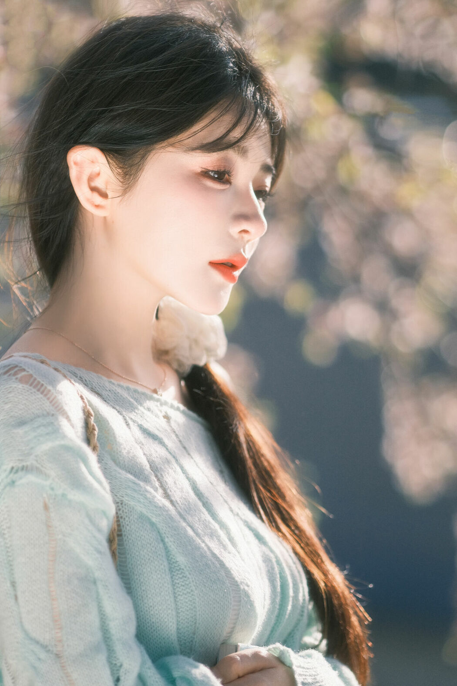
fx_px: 3865
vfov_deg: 10.1
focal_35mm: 203
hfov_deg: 6.8
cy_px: 343
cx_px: 228
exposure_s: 1/6400
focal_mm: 135
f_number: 2
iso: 1000
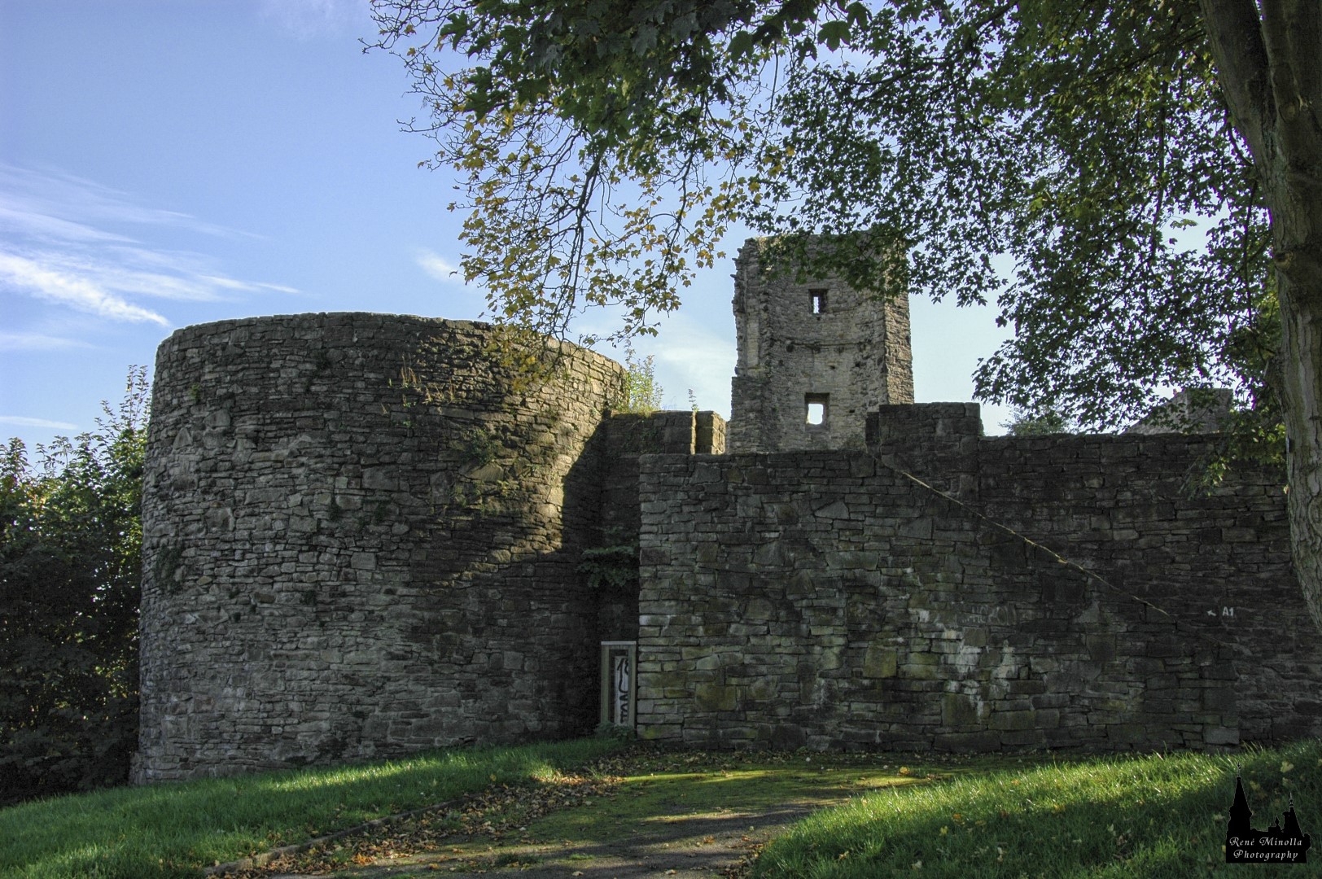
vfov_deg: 36.8
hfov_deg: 53.2
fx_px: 1321
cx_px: 661
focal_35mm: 36
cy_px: 440
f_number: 8
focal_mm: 24
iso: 200
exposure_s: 1/200
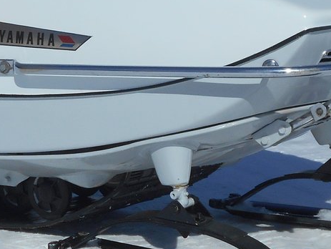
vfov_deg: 9.3
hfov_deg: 12.3
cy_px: 42
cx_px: 110
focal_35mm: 160
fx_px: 1531
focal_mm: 8.8
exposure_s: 1/400
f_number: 11.3
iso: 80
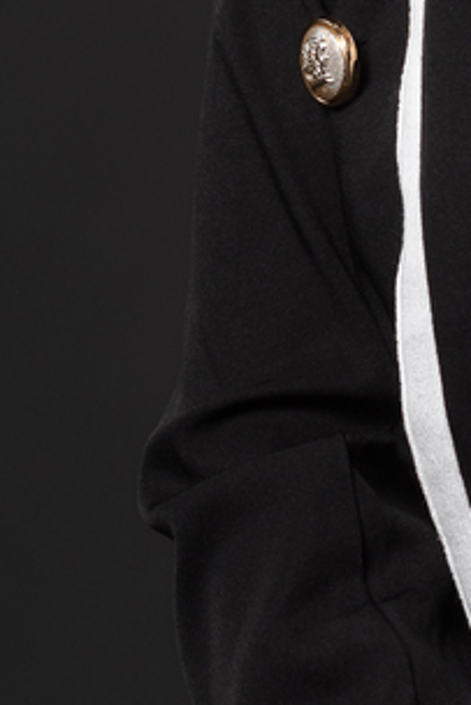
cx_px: 919
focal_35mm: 296
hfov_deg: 4.6
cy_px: -46
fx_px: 5802
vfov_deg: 6.9
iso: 100
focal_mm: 50
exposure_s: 1/100
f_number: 8
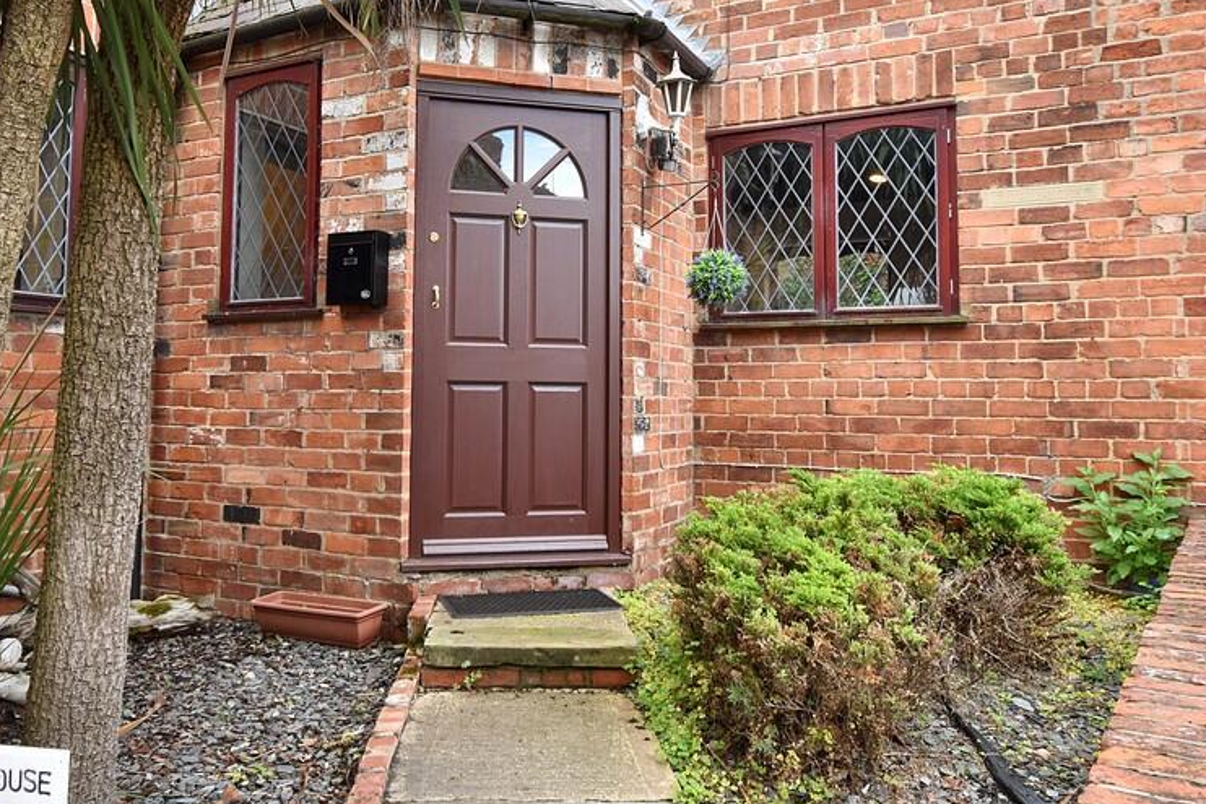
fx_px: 972
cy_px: 334
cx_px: 528
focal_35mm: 29
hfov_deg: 63.4
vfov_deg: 44.8
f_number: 5
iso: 100
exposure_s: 1/60
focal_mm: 14
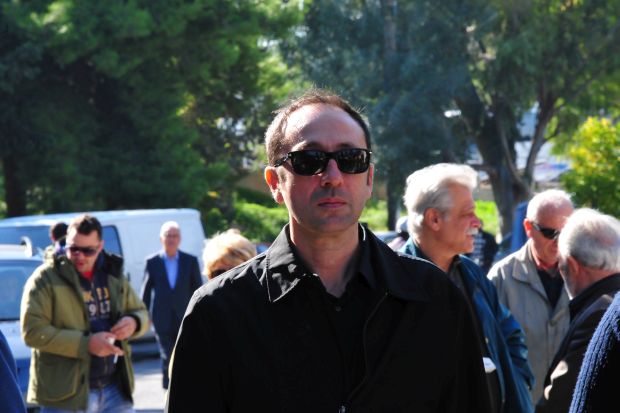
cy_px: 206
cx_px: 310
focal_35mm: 190
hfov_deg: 10.8
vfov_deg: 7.2
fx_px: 3271
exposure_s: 1/160
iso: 2000
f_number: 20
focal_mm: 190
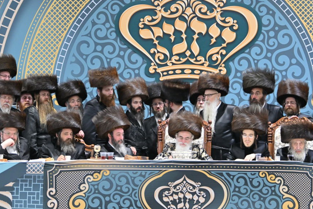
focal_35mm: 160
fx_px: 1391
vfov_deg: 8.6
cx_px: 181
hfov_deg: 12.8
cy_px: 106
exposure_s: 1/200
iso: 640
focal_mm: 90
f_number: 2.8
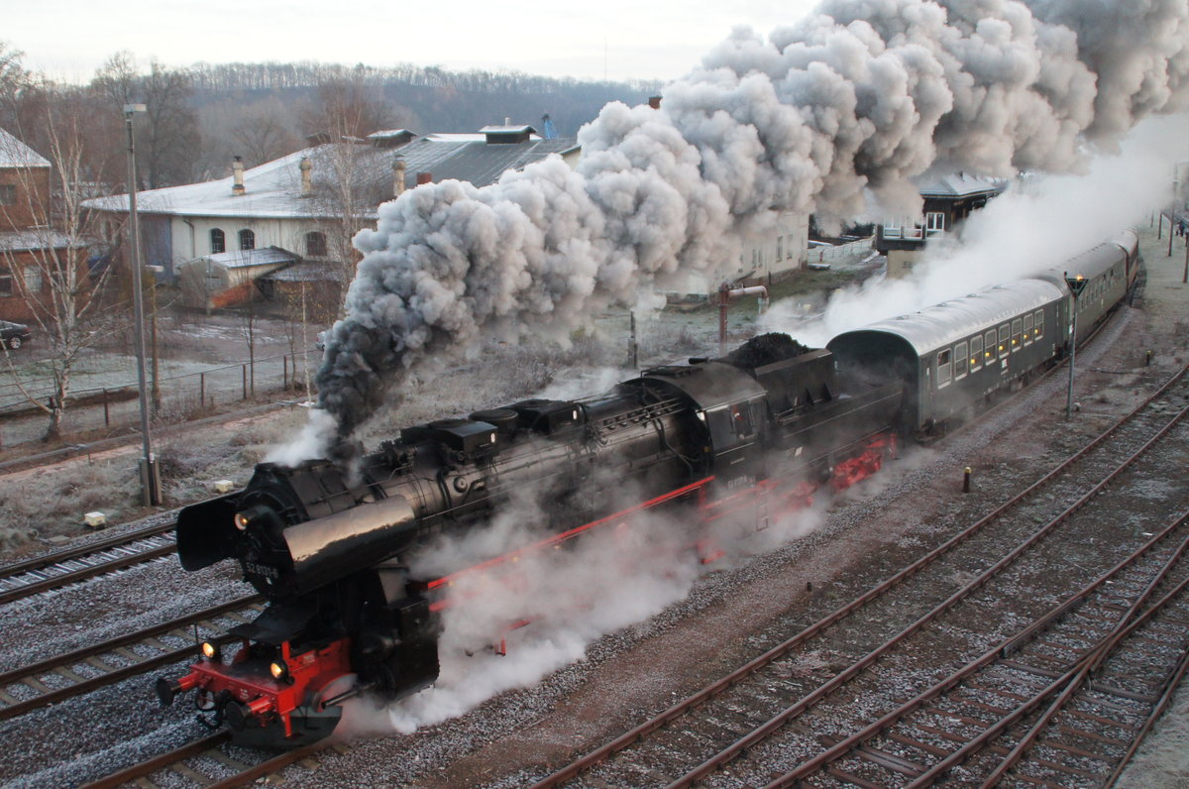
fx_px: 1220
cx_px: 594
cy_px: 394
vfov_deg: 35.8
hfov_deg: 52.0
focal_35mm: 37
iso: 800
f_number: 3.5
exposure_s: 1/500
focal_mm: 18
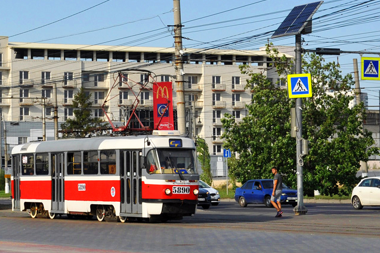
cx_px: 79
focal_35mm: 113
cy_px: 87
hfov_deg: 17.9
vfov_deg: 12.1
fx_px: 1193
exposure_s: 1/500
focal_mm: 40
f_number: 8
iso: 200
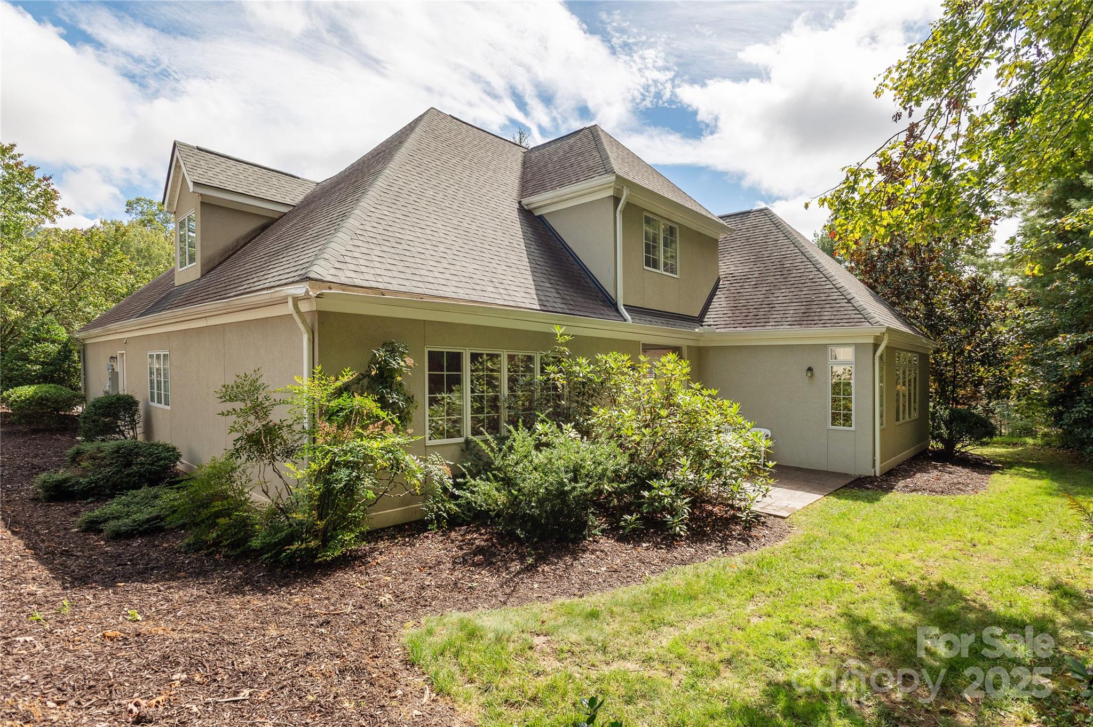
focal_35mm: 17
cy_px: 364
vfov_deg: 70.3
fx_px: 516
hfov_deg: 93.3
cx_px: 546
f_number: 8
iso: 320
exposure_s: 1/800
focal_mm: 17
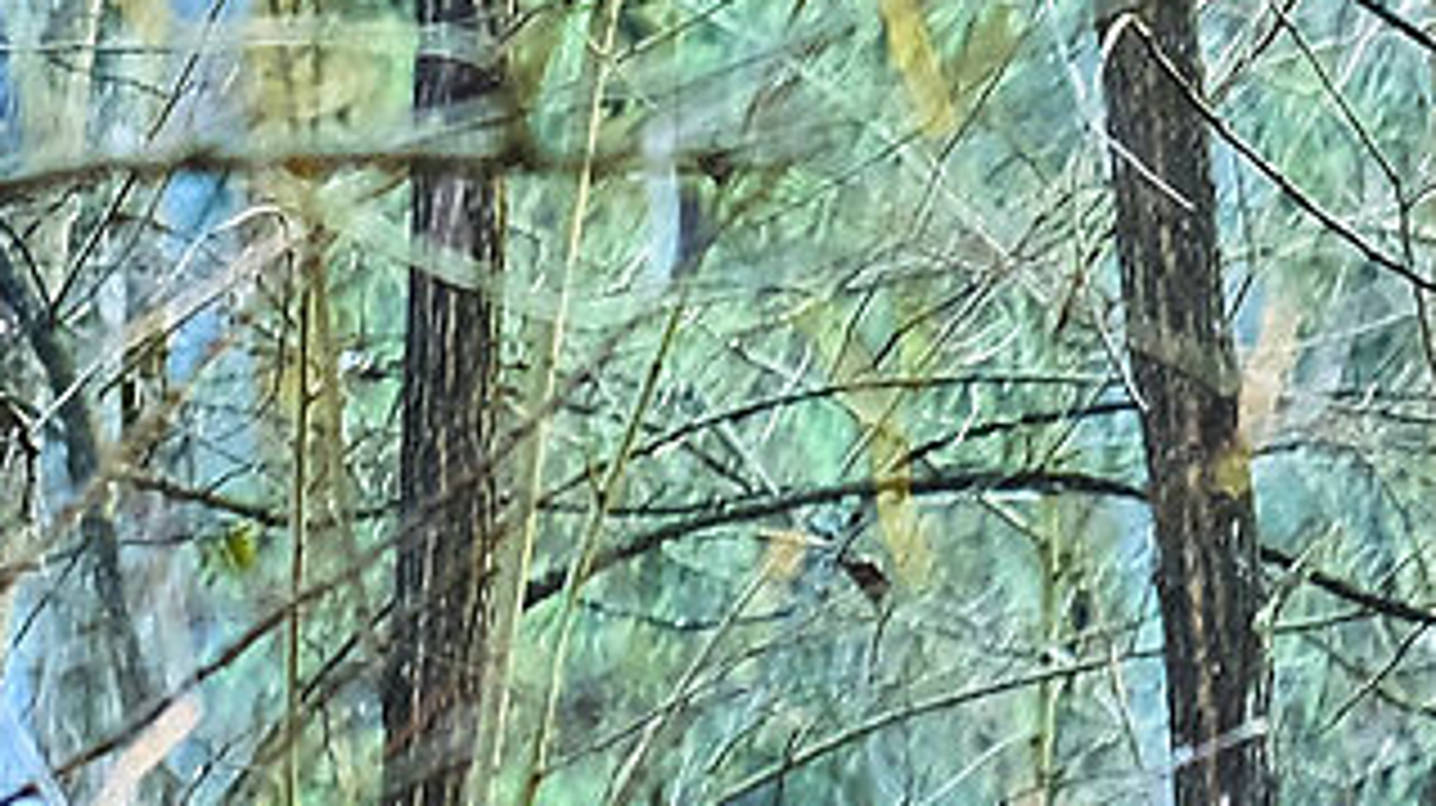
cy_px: 2675
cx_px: 4371
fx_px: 36000
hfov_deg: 2.3
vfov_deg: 1.3
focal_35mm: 946
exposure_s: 1/125
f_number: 2.8
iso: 400
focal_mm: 80
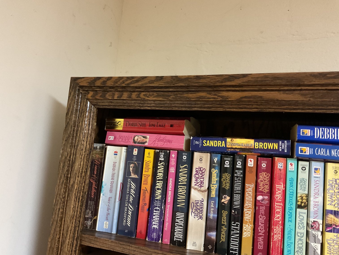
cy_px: 128
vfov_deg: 48.2
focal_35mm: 29
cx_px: 170
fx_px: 284
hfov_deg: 61.7
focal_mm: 3
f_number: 1.8
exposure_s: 1/30
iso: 320
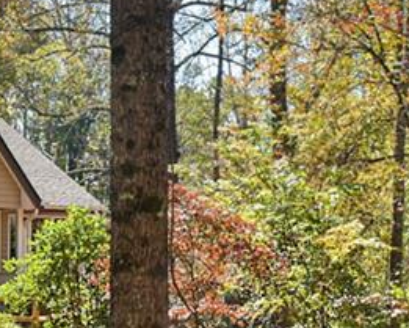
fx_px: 1429
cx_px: 5
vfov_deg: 12.9
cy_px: 318
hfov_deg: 16.0
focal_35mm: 118
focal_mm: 32
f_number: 8
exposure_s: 1/250
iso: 1600
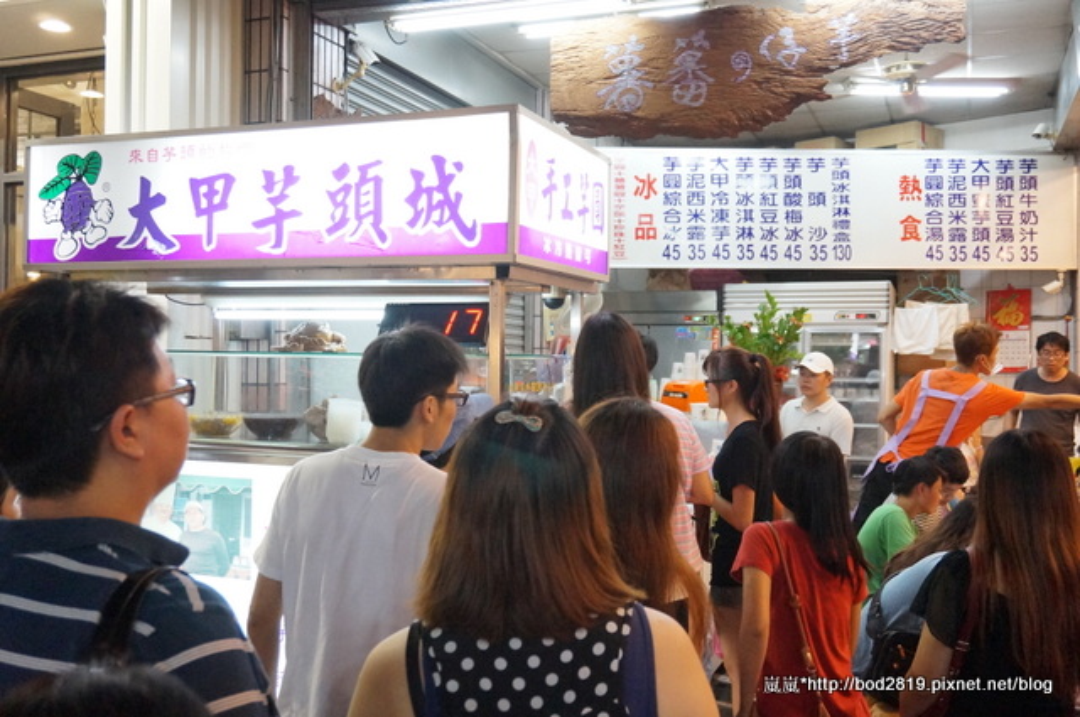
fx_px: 1079
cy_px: 358
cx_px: 540
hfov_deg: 53.2
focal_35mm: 36
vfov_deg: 36.8
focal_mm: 24
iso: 3200
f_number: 4.5
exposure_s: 1/125
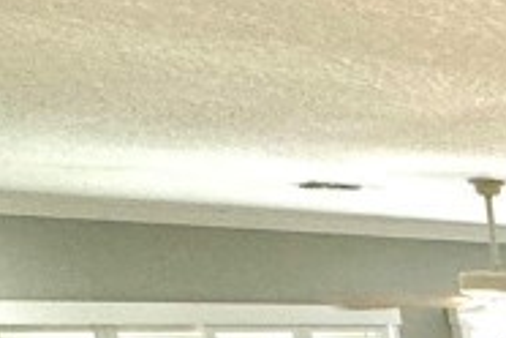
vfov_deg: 14.6
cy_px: 638
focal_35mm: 80
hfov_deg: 16.8
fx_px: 1124
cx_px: 1083
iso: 160
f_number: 2.2
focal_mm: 2.22
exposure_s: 1/60
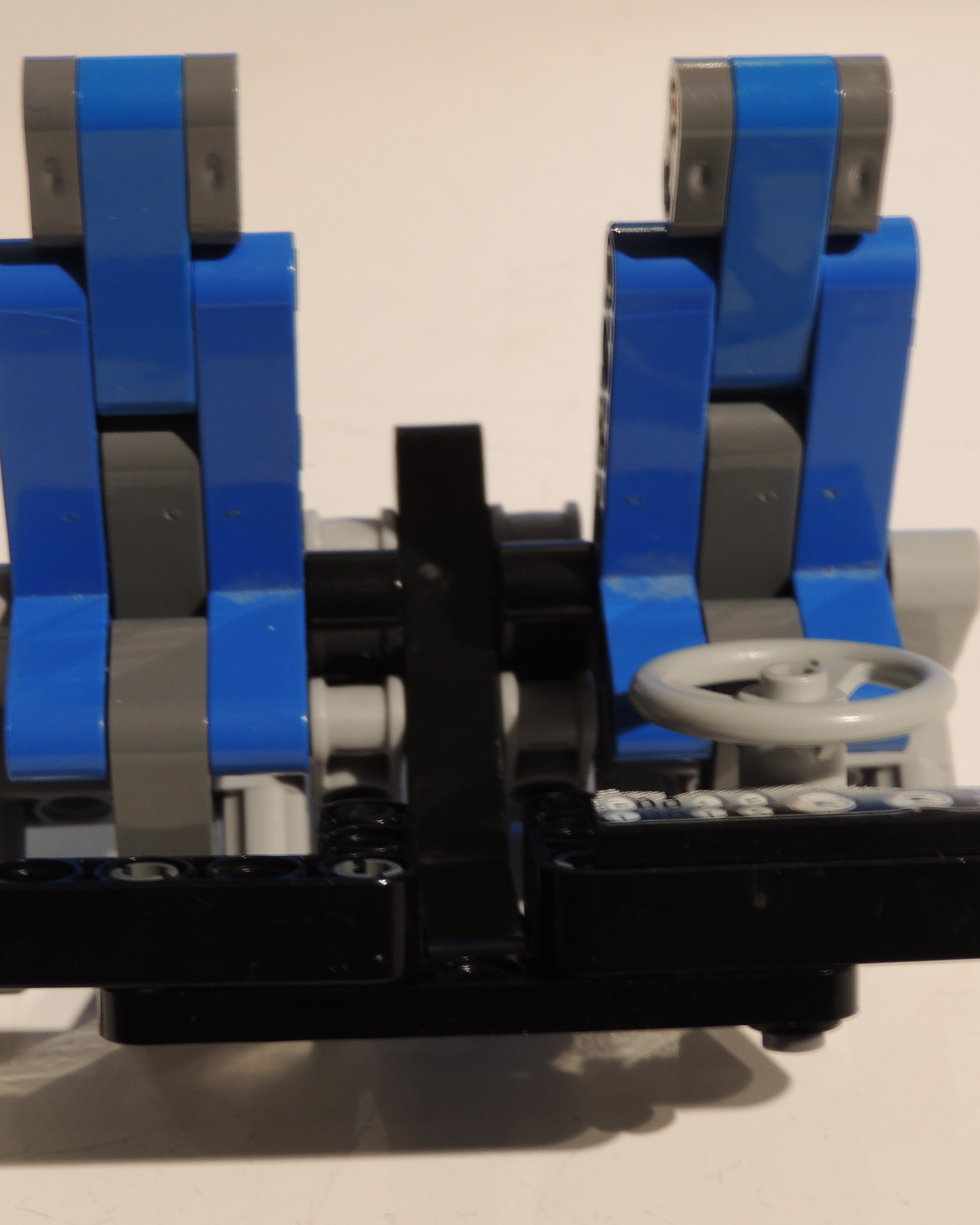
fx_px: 3372
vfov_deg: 20.6
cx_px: 420
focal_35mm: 93
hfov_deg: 16.5
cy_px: 613
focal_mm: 12.4
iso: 100
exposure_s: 1/1.6
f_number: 3.9
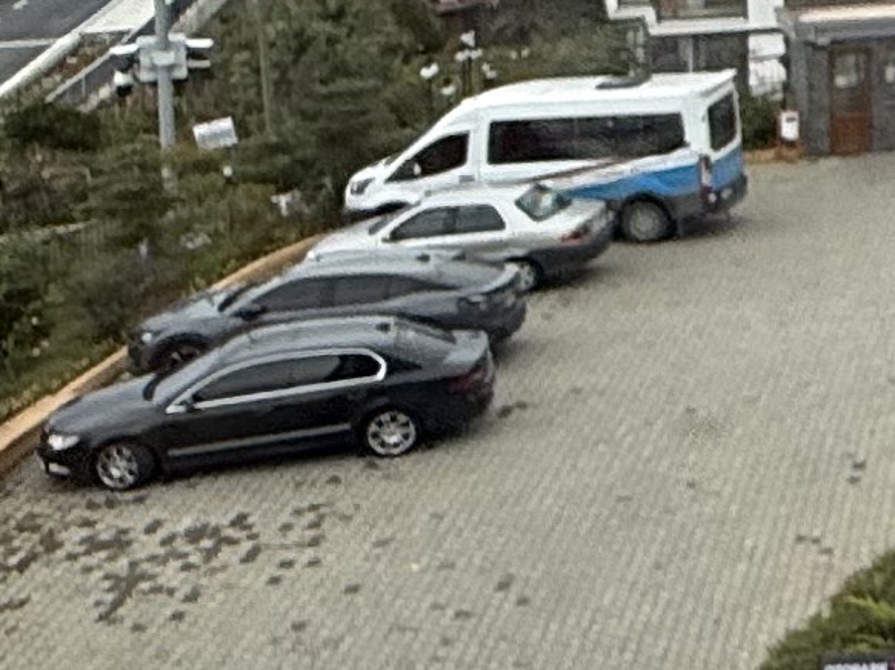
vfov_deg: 14.7
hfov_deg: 15.8
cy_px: -172
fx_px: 2507
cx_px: 1796
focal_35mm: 97
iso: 50
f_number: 2.2
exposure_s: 1/421
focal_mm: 2.22
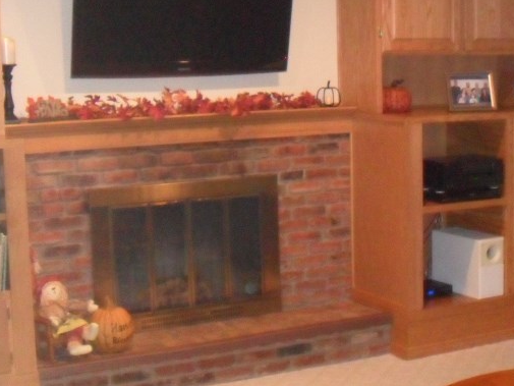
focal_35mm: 71
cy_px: 191
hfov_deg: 27.0
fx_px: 1055
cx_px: 396
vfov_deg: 20.7
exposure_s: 1/45
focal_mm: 6.3
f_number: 3
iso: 640
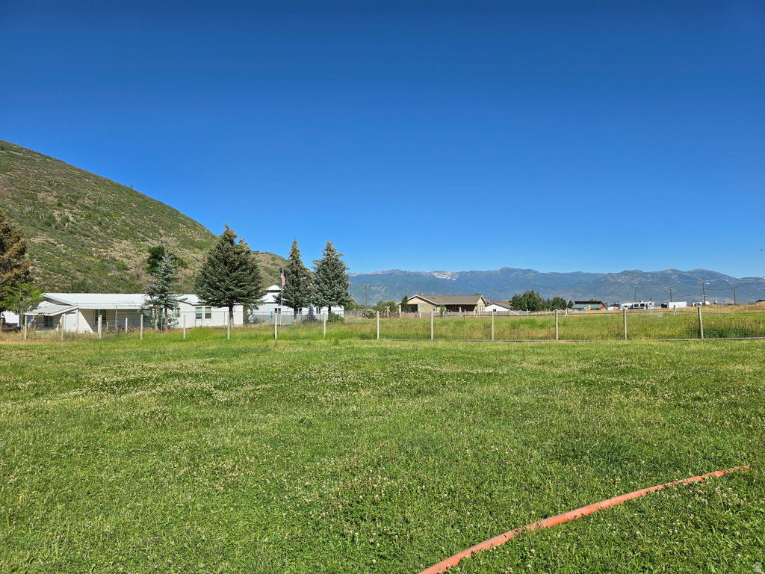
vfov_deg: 58.9
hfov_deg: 73.9
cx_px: 382
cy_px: 287
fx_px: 508
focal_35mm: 23
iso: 12
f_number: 1.7
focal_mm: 6.3
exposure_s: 1/1114
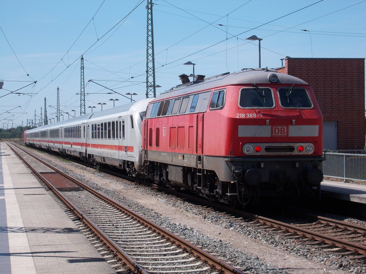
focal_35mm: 86
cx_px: 183
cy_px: 137
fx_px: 909
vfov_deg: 17.2
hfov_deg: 22.8
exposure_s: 1/400
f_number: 6.3
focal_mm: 15.4
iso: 80
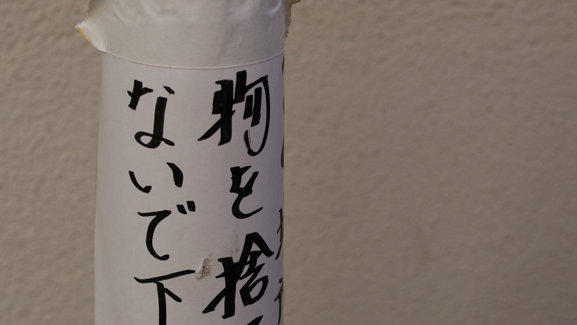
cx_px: 221
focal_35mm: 72
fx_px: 1097
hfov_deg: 29.4
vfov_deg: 16.8
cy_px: 206
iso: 100
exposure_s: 1/500
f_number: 4
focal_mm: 35
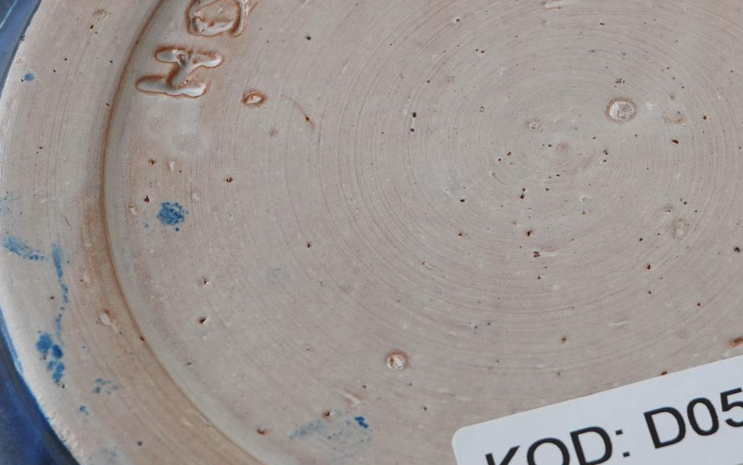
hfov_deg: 15.0
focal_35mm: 139
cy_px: 168
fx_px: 2815
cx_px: 553
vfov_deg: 9.4
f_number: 10
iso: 2500
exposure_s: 1/80
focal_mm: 67
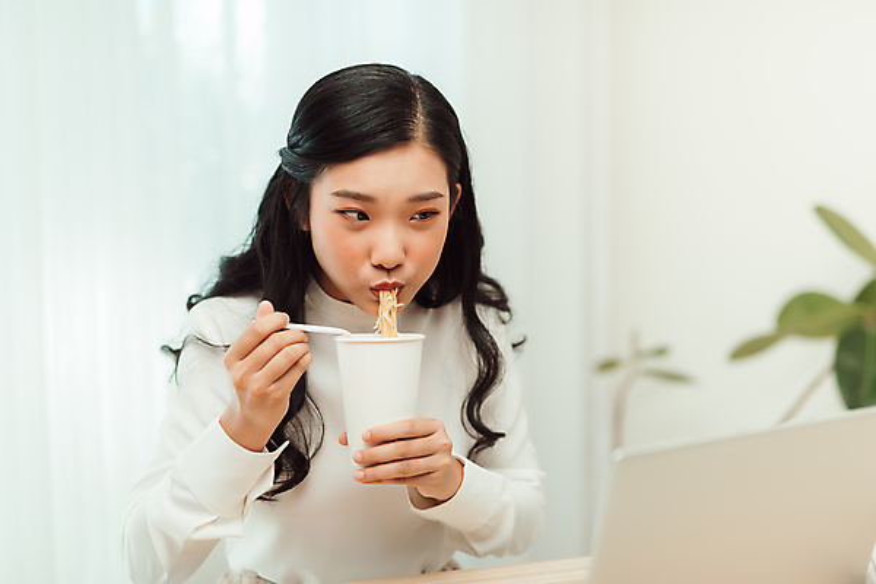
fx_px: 1217
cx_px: 438
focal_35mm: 50
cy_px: 292
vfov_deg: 27.0
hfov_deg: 39.6
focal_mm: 50
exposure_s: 1/400
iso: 100
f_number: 1.8
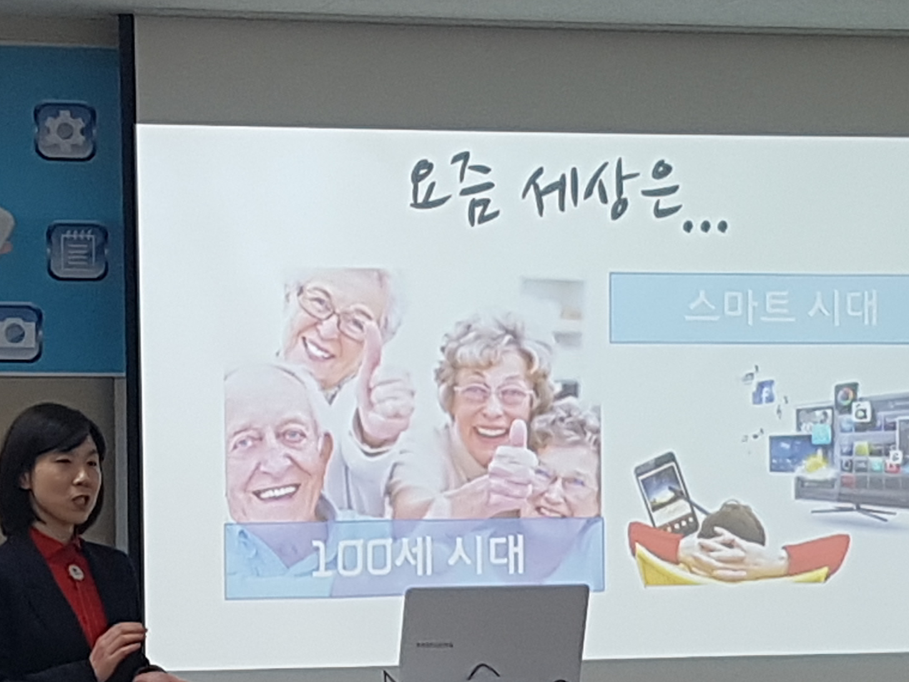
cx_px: 533
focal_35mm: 72
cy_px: 469
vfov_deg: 20.4
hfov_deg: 27.0
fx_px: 1891
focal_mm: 4.2
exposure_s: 1/120
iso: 64
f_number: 1.7
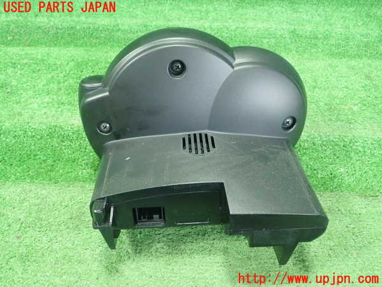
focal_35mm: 30
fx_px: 331
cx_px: 191
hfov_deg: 60.0
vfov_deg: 46.8
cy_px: 144
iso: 800
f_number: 2.3
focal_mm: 5.5
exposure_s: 1/125
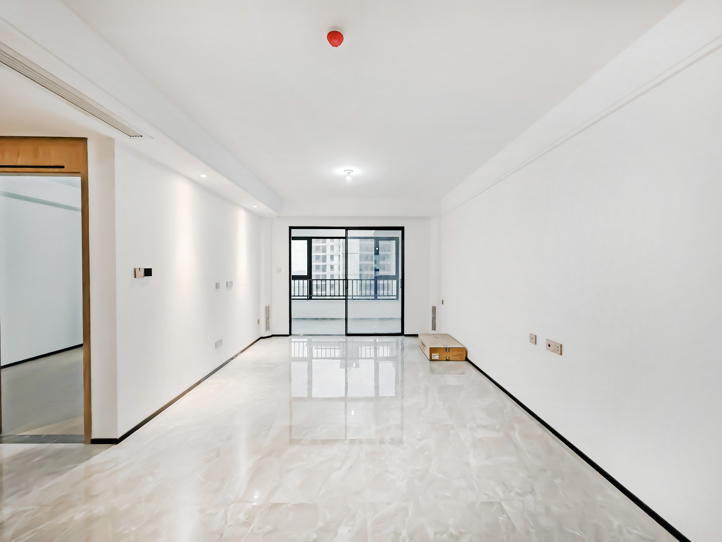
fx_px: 271
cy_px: 271
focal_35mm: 13
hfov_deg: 106.2
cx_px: 361
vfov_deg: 89.9
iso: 500
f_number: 2
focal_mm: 1.82
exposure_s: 1/35
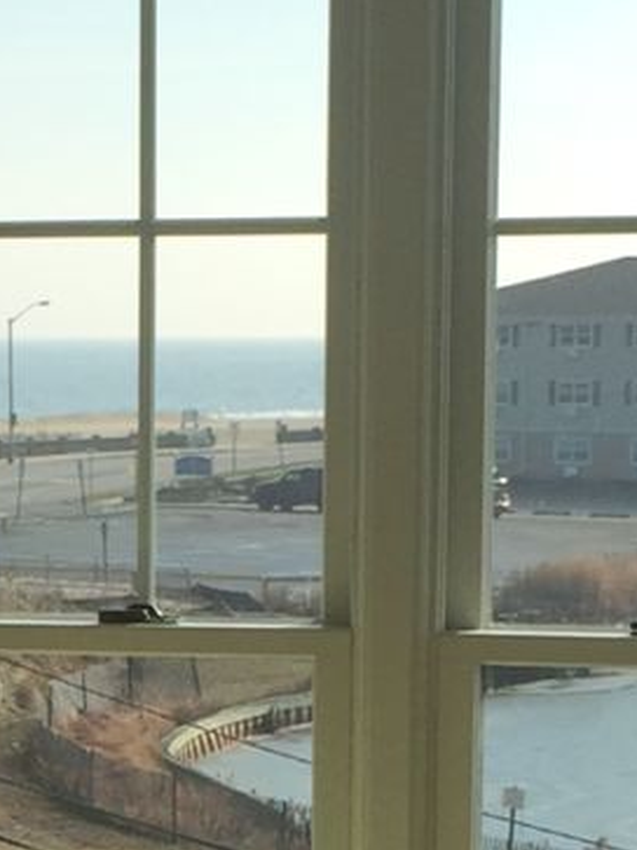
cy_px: 902
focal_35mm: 149
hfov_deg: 9.8
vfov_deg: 13.0
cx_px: -110
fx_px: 3658
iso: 32
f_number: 2.2
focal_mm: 4.15
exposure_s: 1/1721
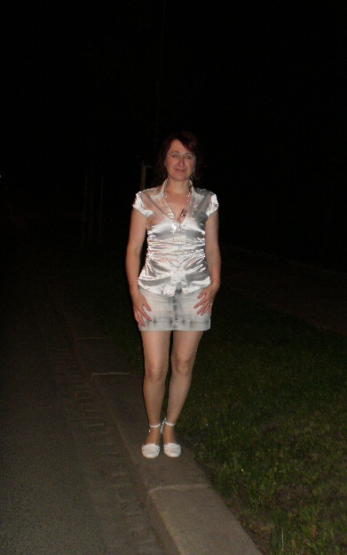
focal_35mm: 39
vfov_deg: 50.4
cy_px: 283
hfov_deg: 32.7
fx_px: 590
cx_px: 183
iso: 200
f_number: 3.1
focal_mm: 6.3
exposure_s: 1/30
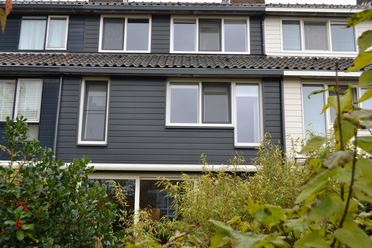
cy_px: 124
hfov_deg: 46.4
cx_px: 186
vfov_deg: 31.9
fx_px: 434
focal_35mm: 42
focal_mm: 28
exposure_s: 1/100
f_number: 5
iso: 400
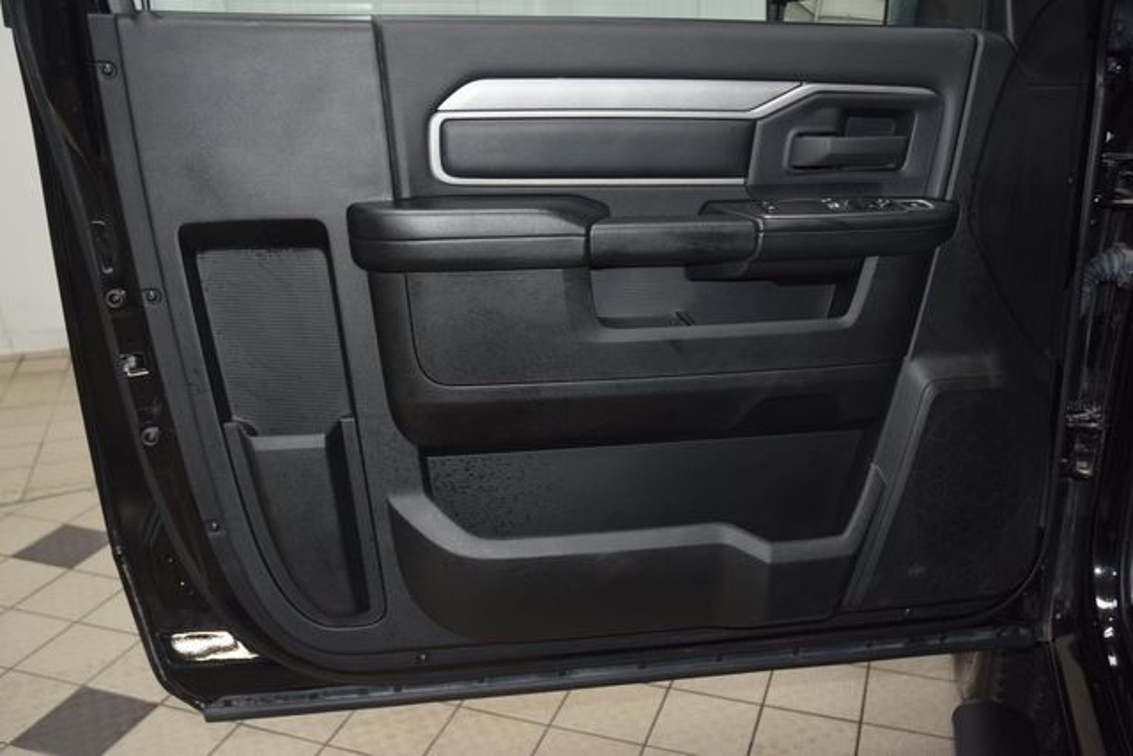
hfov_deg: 53.1
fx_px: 1133
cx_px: 566
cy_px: 378
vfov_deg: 36.9
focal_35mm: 36
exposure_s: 1/60
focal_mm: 24
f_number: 4
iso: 800
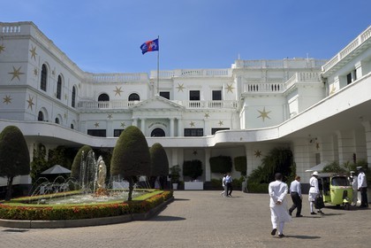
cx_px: 186
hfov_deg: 58.7
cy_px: 124
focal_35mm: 32
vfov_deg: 41.1
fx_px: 330
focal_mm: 32
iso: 200
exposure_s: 1/160
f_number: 22
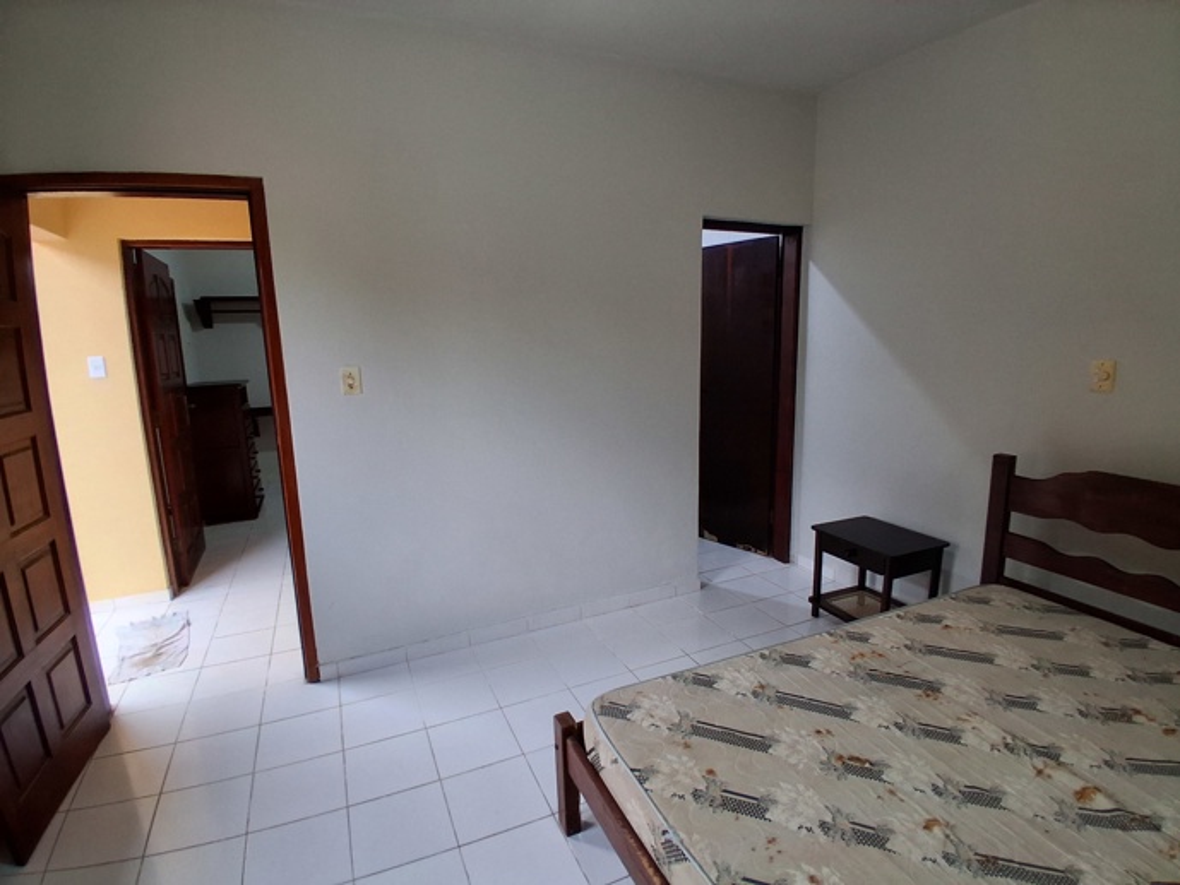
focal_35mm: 17
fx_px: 580
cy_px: 442
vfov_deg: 74.7
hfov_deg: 91.0
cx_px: 590
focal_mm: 1.4
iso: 125
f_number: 2.2
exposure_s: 1/40
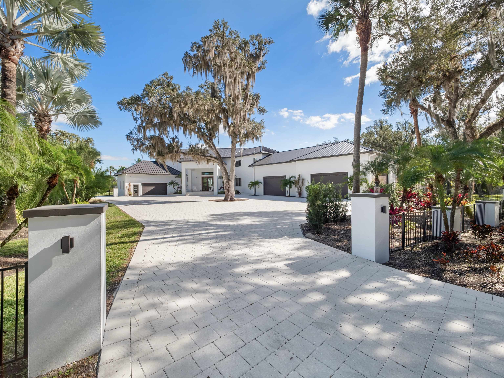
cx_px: 252
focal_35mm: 14
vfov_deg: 85.7
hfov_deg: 102.1
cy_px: 189
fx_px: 204
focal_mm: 7
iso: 200
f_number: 7.1
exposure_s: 1/160
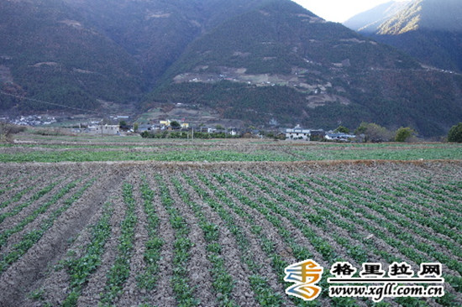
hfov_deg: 65.5
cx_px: 231
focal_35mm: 28
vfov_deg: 46.3
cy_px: 154
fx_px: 359
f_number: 3.2
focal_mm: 10.4
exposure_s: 1/100
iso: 125
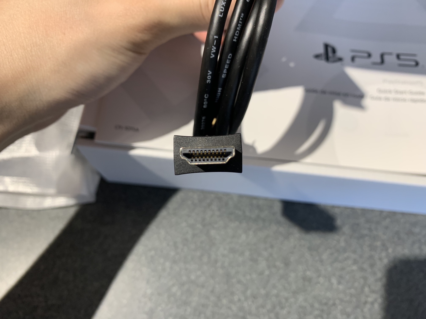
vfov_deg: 53.1
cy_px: 160
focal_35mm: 26
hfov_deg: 67.3
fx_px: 320
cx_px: 213
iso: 100
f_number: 1.8
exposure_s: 1/60
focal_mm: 4.25
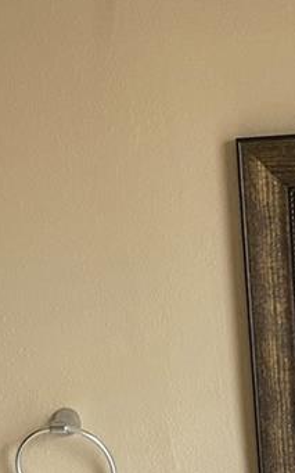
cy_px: 645
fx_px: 1248
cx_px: 285
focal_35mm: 97
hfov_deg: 13.3
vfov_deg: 19.5
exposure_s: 1/60
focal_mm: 4.25
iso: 125
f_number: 1.8
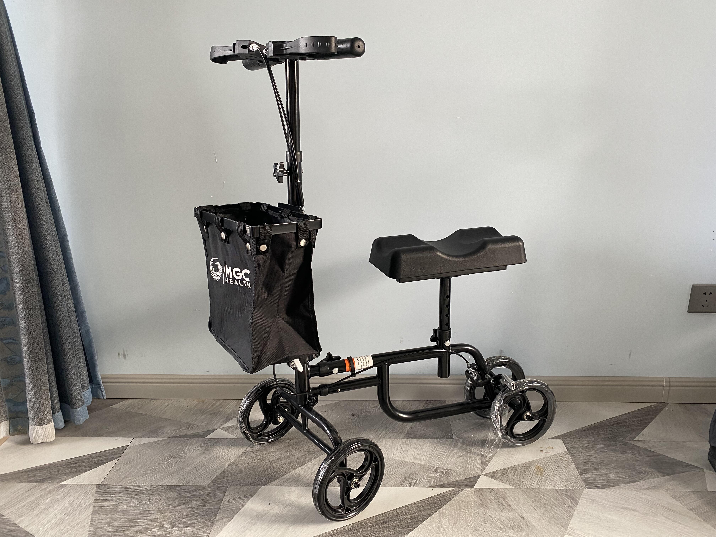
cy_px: 268
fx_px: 538
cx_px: 358
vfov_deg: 53.1
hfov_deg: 67.3
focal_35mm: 26
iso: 160
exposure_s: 1/60
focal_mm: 4.25
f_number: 1.8
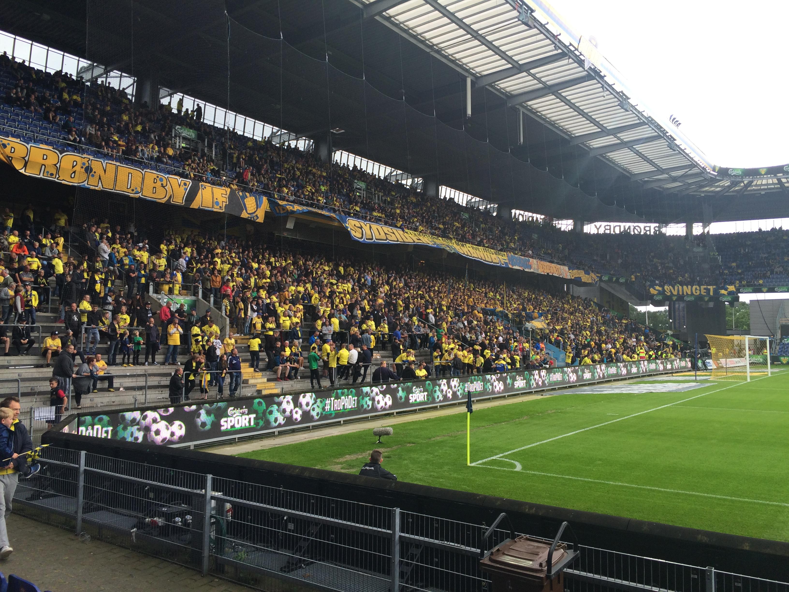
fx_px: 661
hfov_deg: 61.7
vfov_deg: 48.2
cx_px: 394
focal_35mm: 29
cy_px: 296
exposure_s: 1/195
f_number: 2.2
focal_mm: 4.15
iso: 32
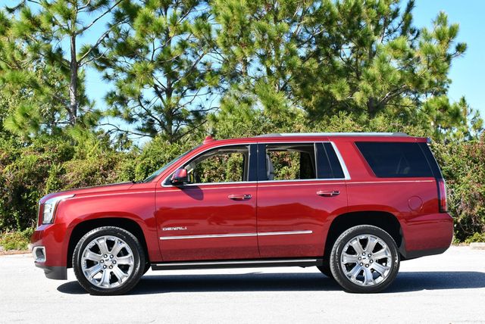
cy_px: 162
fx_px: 836
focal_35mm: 62
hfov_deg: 32.4
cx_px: 242
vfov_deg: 22.0
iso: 180
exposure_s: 1/250
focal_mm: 31
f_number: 8
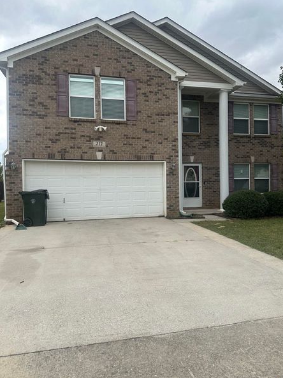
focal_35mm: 27
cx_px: 159
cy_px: 180
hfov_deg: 51.2
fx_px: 295
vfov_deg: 65.3
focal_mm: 6.86
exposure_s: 1/2967
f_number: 1.78
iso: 80
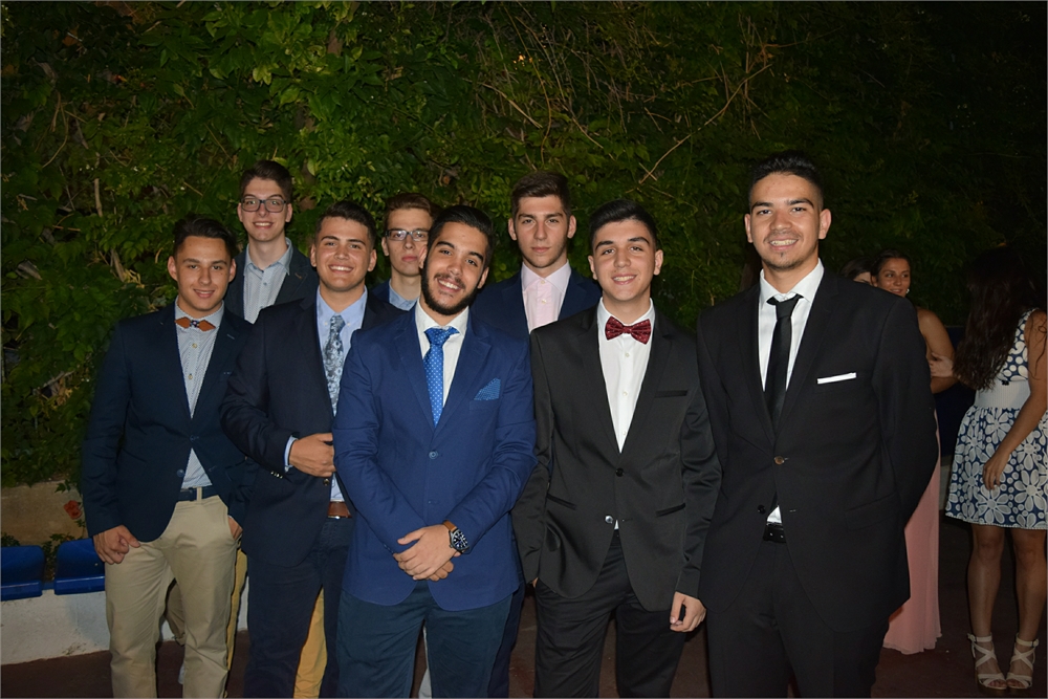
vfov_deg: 43.6
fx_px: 873
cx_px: 524
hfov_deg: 61.9
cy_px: 350
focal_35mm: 30
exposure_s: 1/60
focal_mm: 20
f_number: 3.8
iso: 800
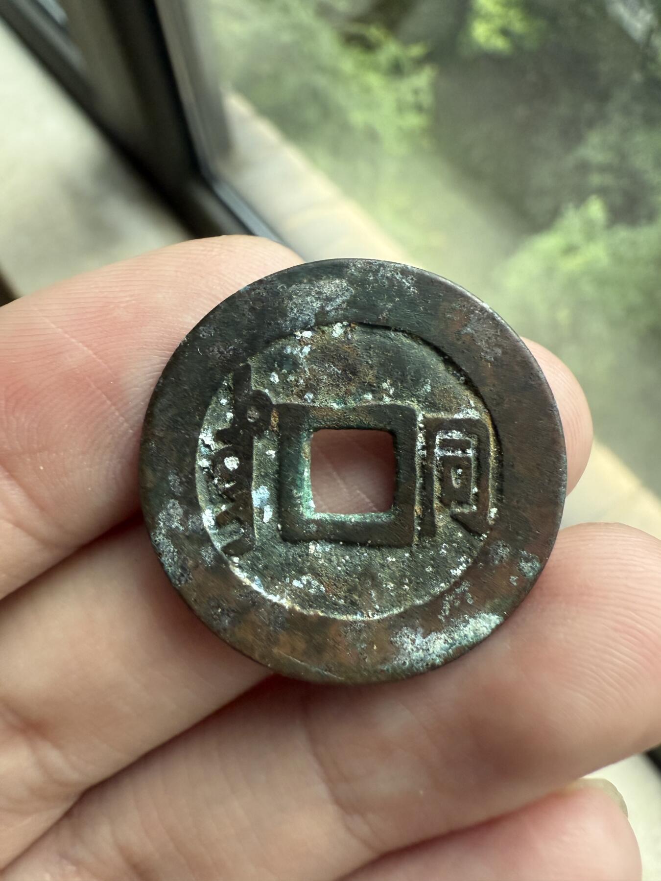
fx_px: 611
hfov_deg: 56.8
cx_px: 330
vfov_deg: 71.6
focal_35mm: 24
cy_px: 440
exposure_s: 1/99
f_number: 2.2
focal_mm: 2.22
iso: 400
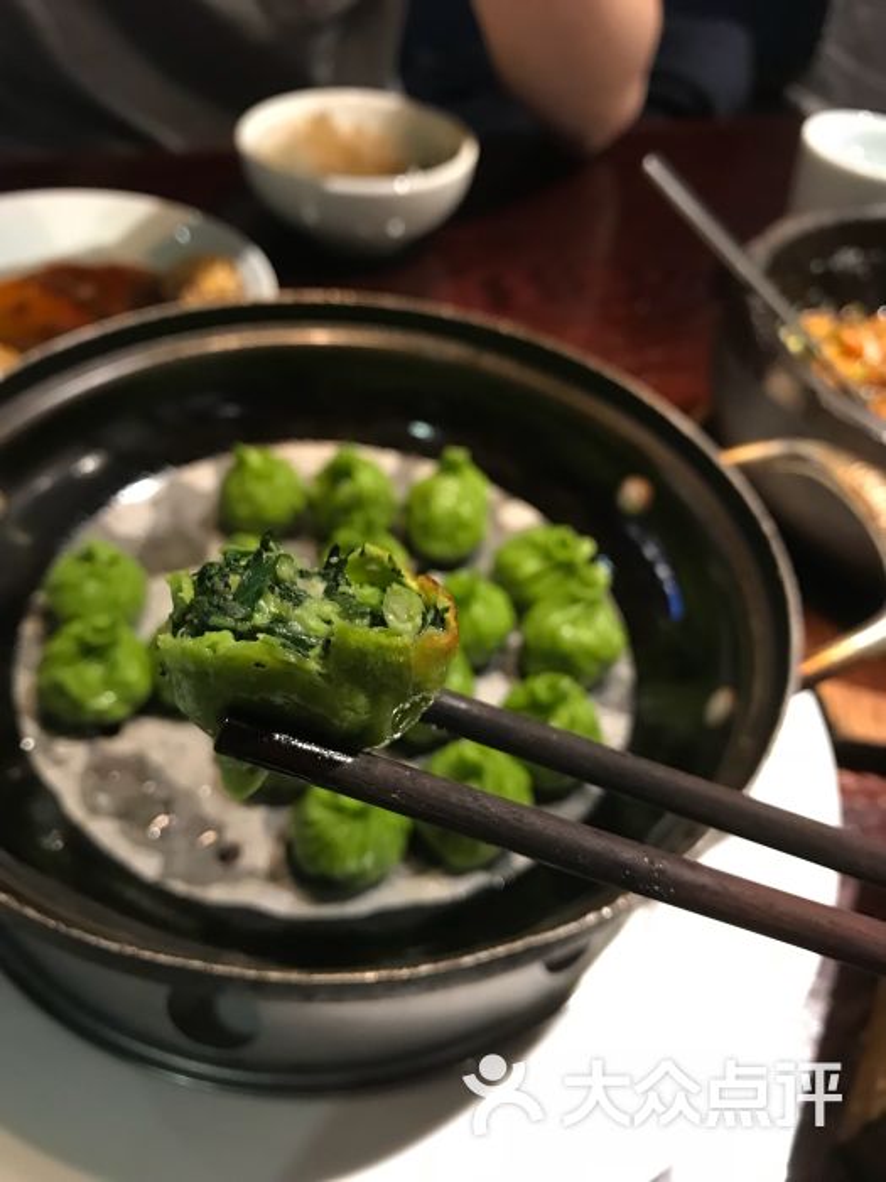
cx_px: 443
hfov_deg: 49.7
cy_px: 591
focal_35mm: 28
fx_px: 956
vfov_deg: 63.4
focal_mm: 3.99
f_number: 1.8
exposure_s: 1/11
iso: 100
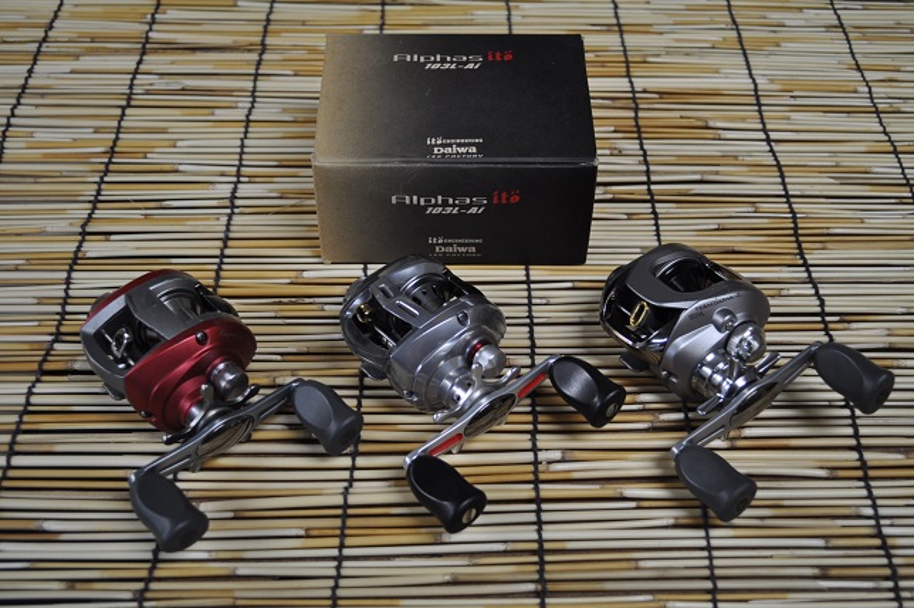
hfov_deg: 43.6
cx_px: 457
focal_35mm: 45
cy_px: 304
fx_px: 1141
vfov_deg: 29.8
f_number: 4.5
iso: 720
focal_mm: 30
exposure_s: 1/60
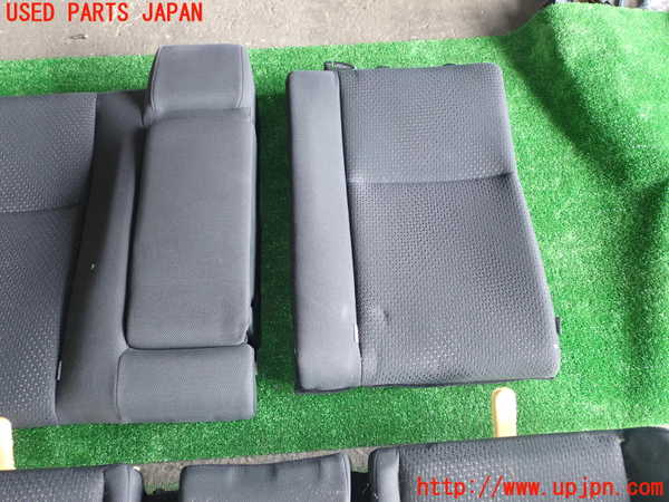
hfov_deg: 51.4
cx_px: 334
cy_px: 251
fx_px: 696
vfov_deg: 39.7
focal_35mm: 36
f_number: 2.5
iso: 200
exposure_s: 1/40
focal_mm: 6.37
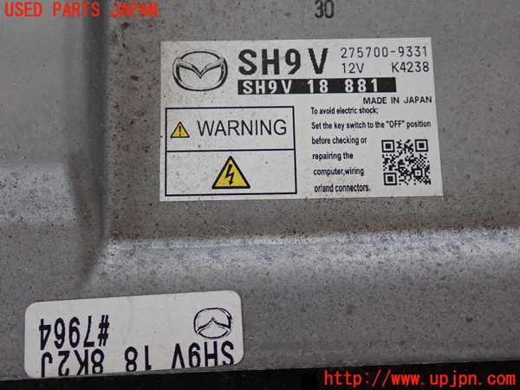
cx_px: 260
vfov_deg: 32.9
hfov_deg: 42.9
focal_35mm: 44
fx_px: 661
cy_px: 195
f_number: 2.9
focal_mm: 7.84
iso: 250
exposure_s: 1/40
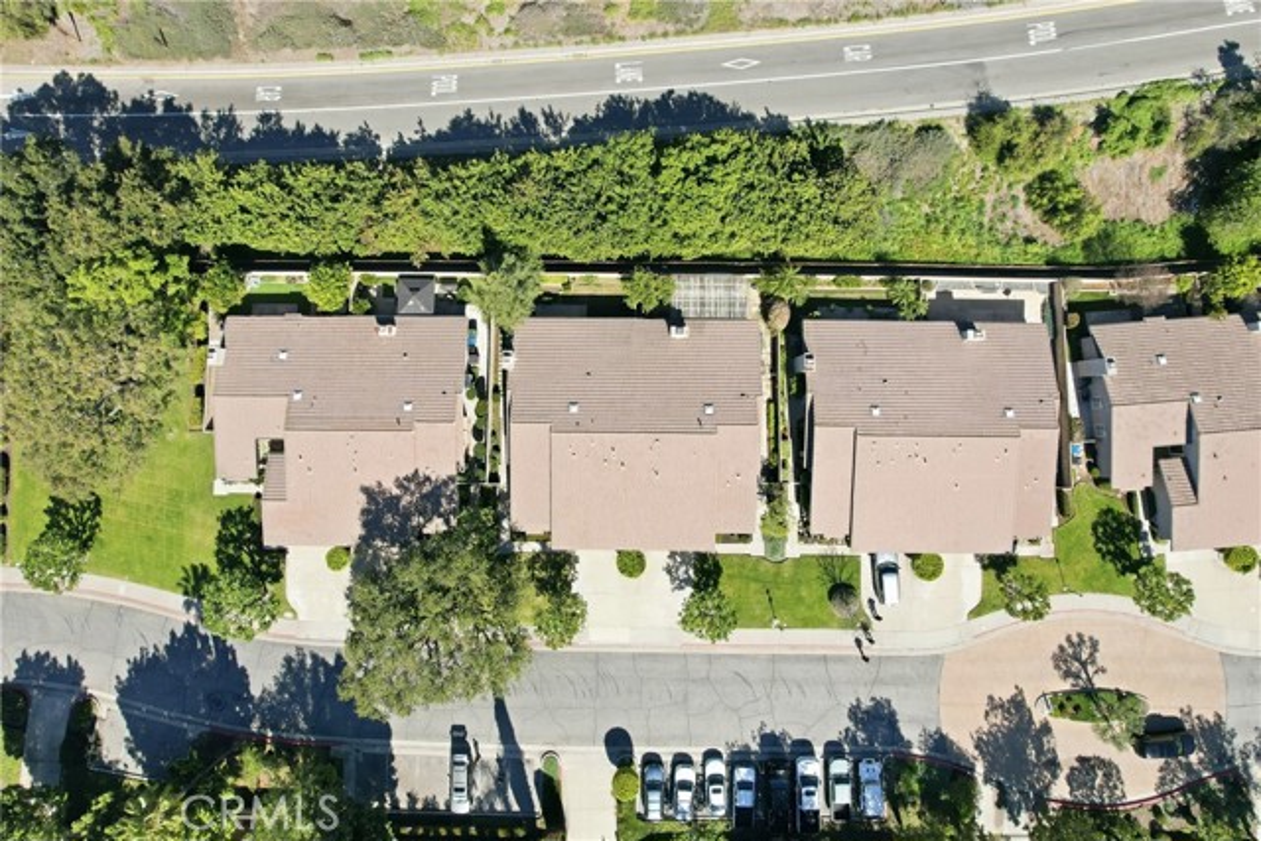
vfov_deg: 57.3
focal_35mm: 22
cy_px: 420
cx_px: 630
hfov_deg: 78.6
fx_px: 771
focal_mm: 8.4
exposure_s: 1/1600
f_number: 2.8
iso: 120
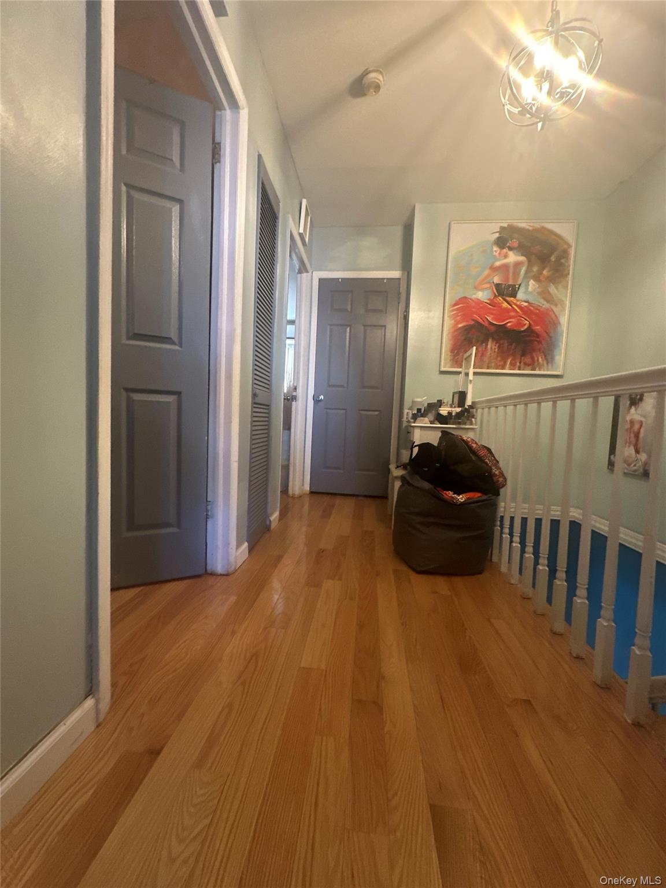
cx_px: 333
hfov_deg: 85.7
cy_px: 444
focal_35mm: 14
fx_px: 359
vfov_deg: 102.1
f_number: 2.2
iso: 640
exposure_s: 1/60
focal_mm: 2.22
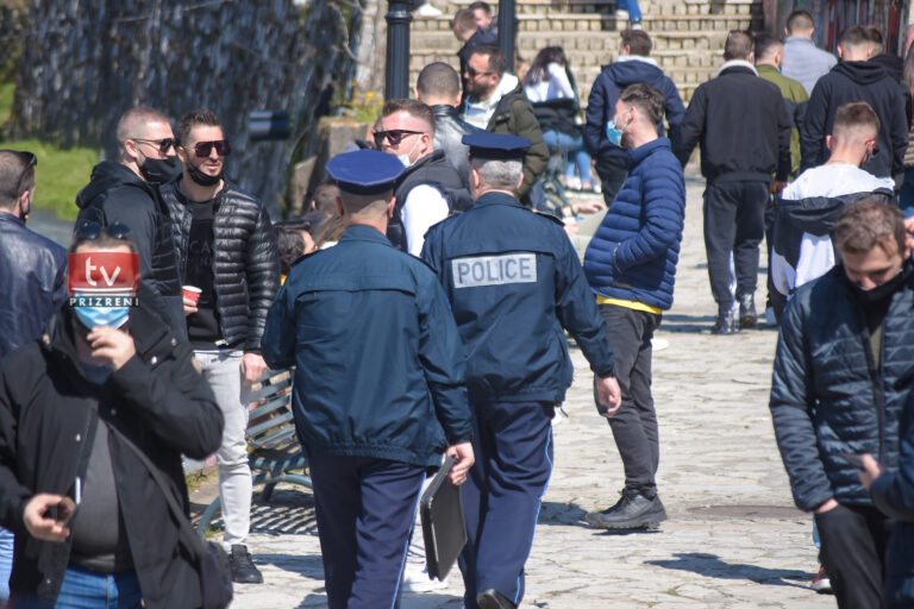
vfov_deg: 4.6
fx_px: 7616
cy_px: 304
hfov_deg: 6.9
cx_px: 457
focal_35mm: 300
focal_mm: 200
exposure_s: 1/400
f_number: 10
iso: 160
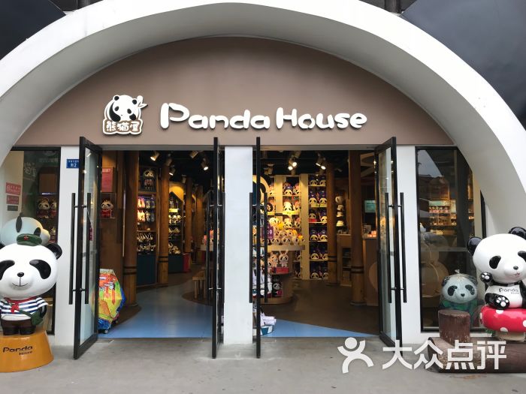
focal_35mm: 28
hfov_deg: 63.4
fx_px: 425
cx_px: 263
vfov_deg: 49.7
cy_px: 197
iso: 25
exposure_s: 1/100
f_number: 1.8
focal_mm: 3.99
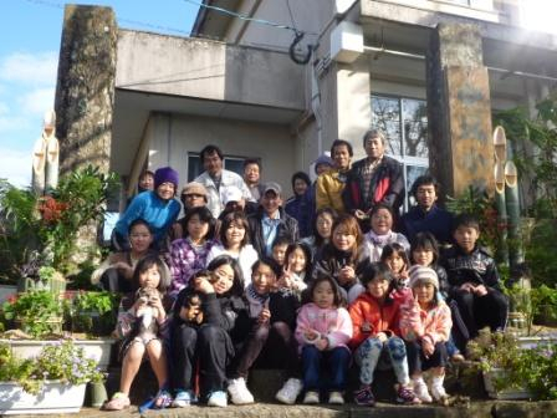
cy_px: 209
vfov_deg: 37.7
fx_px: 611
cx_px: 278
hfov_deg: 49.0
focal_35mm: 38
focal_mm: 6.8
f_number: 4
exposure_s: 1/250
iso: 80
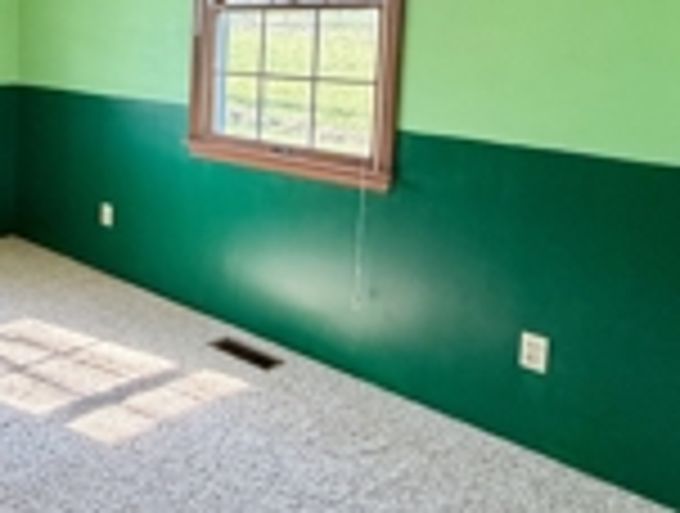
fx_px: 729
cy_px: 90
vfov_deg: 37.2
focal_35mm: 37
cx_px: -27
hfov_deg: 42.0
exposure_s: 1/60
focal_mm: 2.22
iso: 320
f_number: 2.2
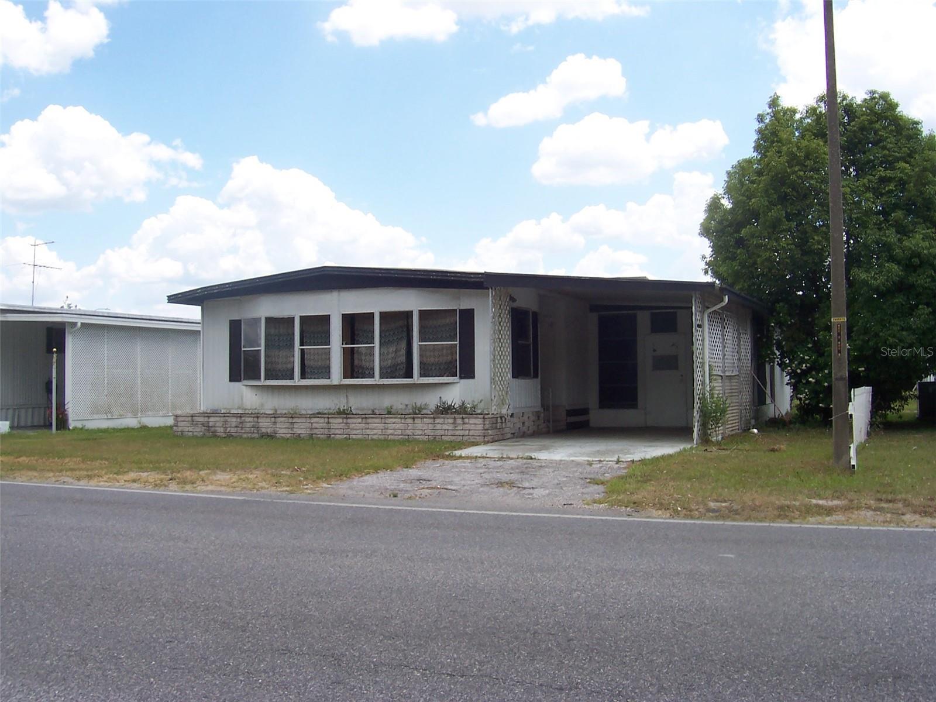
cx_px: 468
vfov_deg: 38.7
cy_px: 351
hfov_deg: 50.1
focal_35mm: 37
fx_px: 1000
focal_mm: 5.6
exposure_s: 1/350
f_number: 5.6
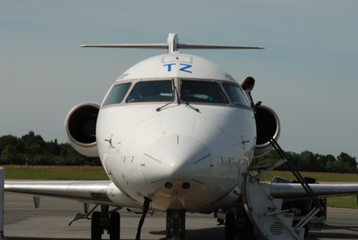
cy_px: 121
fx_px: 1365
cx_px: 178
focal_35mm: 137
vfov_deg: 10.1
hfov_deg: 14.9
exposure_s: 1/500
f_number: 5.6
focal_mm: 90
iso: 160
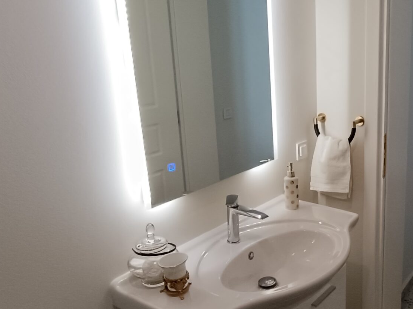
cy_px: 166
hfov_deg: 47.4
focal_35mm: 37
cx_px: 330
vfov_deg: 38.6
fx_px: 441
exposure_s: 1/100
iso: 318
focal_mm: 1.66
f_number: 2.2
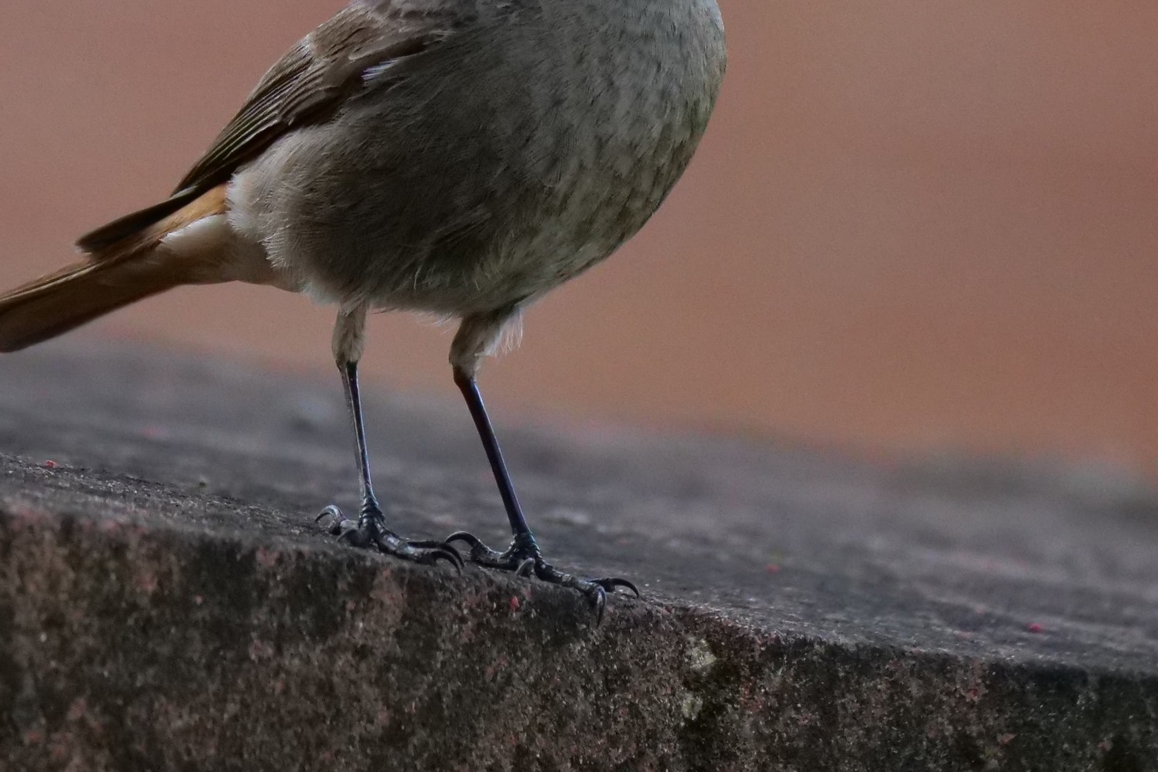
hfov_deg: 1.8
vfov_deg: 1.2
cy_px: 115
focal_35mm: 1160
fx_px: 37310
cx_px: 703
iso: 3200
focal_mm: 350
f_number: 5.9
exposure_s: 1/2000
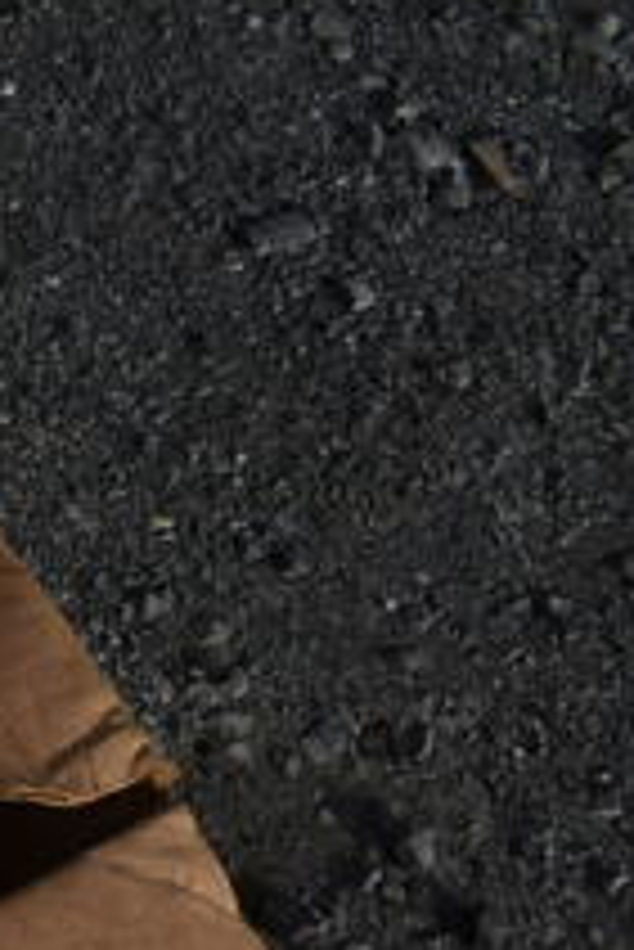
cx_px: -688
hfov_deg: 14.2
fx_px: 2057
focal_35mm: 78
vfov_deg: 25.0
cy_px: 905
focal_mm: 18
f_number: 18
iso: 100
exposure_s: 1/160
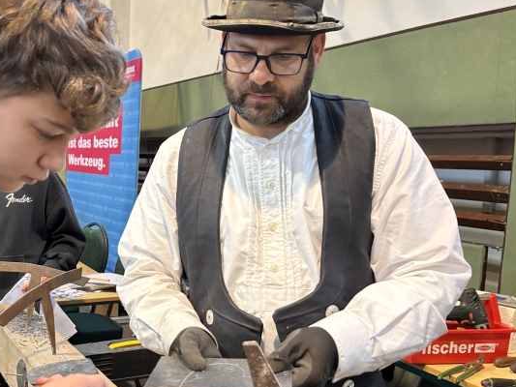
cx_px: 132
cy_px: 220
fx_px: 581
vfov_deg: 36.8
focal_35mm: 39
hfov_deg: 46.2
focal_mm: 5.96
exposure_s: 1/50
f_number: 1.6
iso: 500
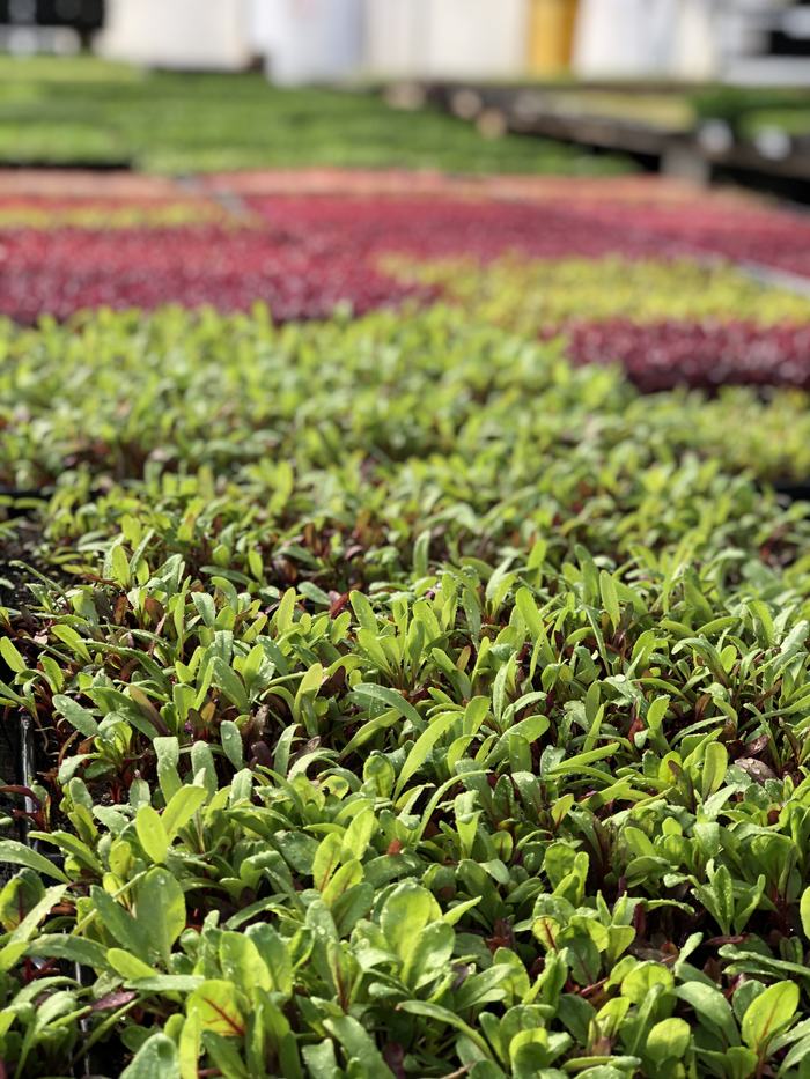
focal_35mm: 57
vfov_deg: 33.8
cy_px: 540
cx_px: 405
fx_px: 1778
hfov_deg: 25.7
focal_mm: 6.6
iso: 20
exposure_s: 1/203
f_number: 2.8
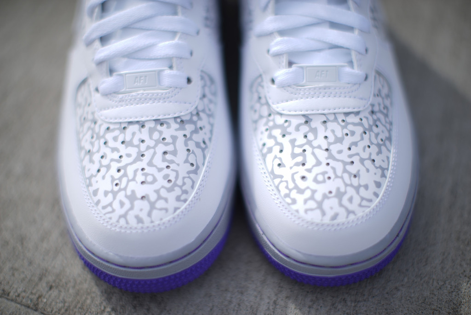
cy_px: 158
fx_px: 655
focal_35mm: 50
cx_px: 236
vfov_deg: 27.0
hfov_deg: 39.6
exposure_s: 1/3200
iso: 64
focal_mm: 50
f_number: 1.3
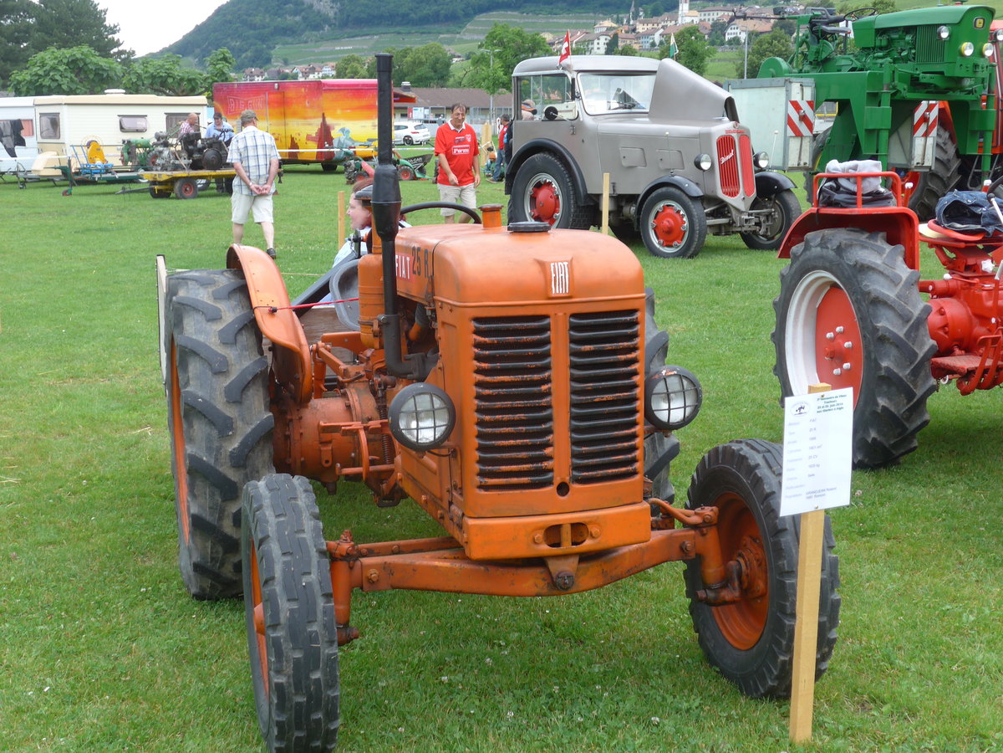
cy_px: 376
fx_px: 1507
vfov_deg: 28.0
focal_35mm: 52
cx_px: 502
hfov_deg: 36.8
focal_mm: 10.7
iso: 80
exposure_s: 1/200
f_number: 3.3
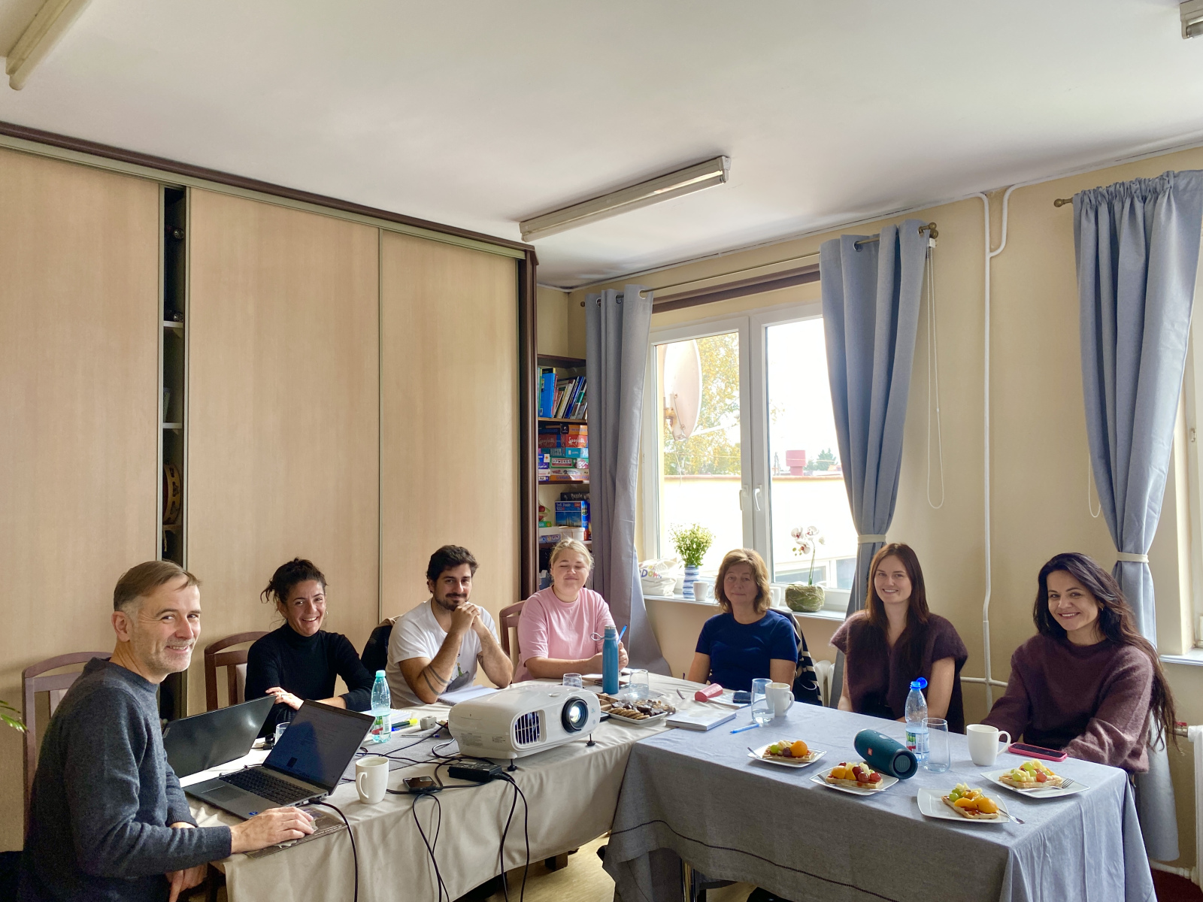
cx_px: 602
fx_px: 904
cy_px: 451
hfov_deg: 67.3
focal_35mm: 26
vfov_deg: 53.1
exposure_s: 1/60
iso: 64
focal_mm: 4.25
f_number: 1.8
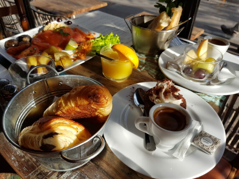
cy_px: 90
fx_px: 180
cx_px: 120
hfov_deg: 67.3
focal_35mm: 26
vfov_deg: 53.1
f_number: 1.7
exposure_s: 1/730
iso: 40
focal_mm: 4.2
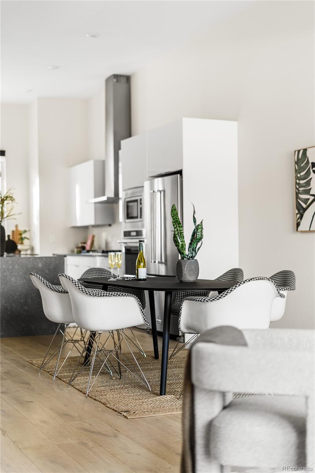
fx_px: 656
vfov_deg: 39.6
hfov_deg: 27.0
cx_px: 158
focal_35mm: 50
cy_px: 236
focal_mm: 50
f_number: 1.8
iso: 160
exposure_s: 1/10
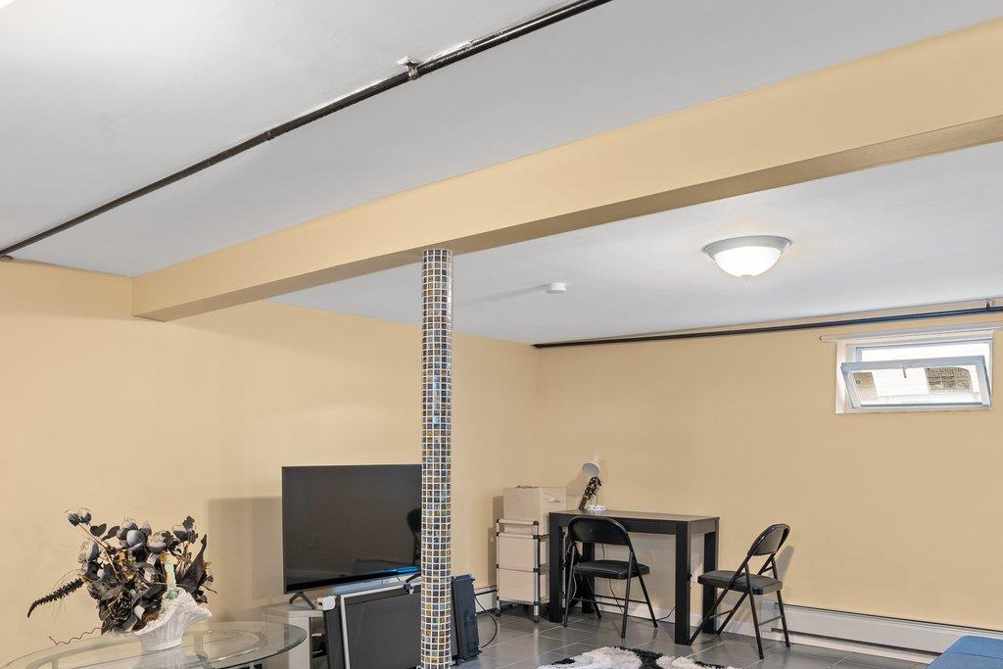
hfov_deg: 64.9
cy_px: 469
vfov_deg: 45.4
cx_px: 406
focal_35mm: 28
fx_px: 780
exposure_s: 2.5
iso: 250
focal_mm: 14
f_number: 10
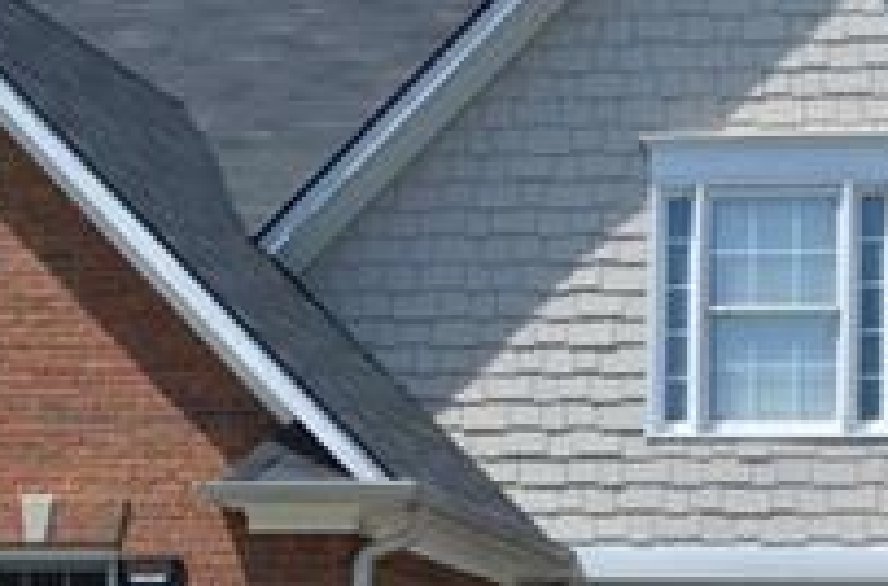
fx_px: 3787
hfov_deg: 13.3
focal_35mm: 154
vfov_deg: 8.8
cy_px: 453
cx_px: 709
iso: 100
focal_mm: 26
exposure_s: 1/250
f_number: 8
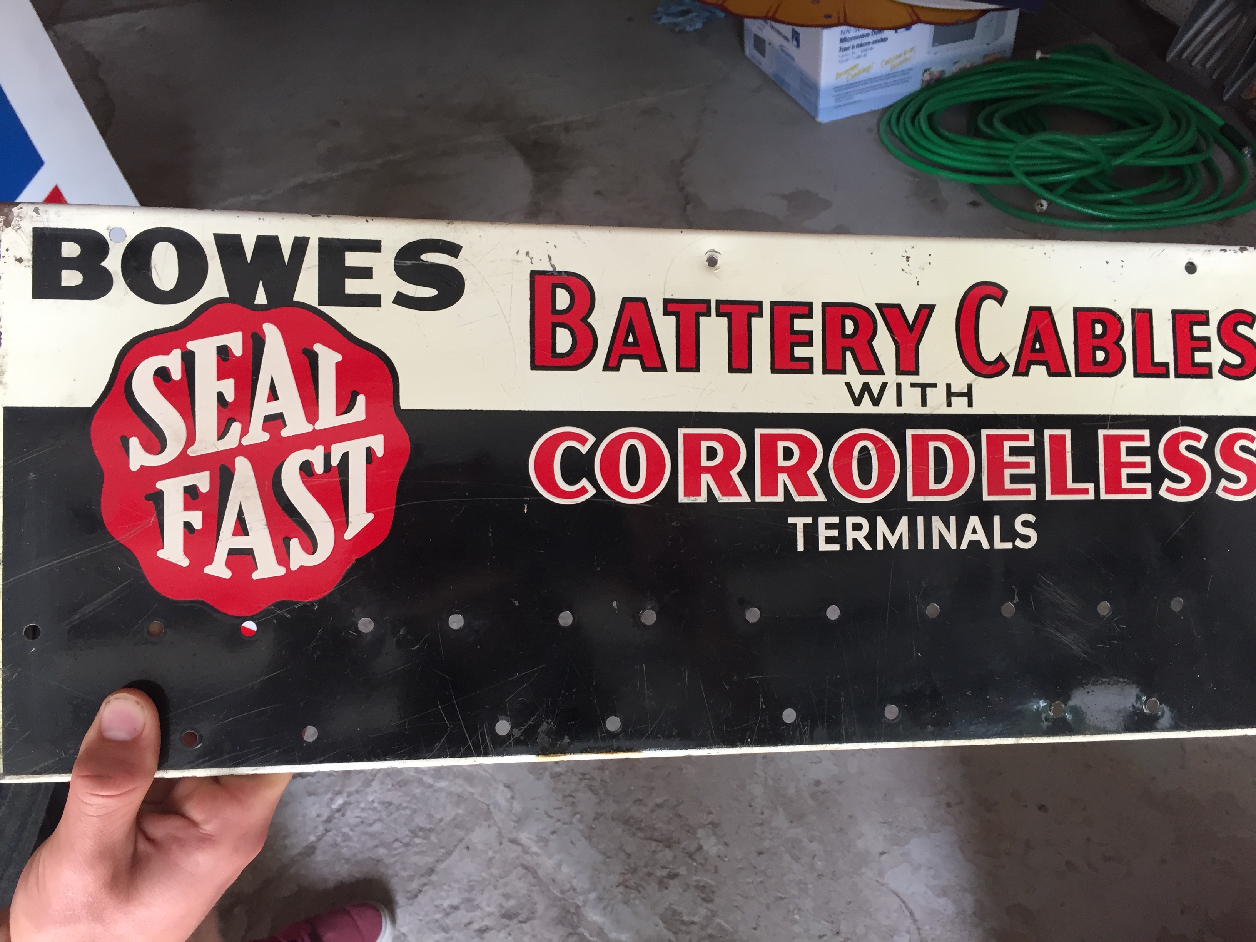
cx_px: 628
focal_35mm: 29
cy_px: 471
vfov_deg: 48.2
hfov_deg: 61.7
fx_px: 1052
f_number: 2.2
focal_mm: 4.15
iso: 32
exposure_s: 1/30
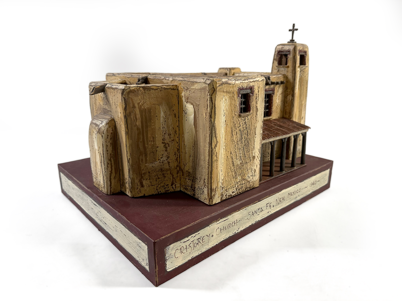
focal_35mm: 24
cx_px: 201
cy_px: 150
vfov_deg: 56.8
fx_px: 279
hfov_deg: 71.6
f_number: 1.78
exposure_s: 1/60
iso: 125
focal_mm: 6.86
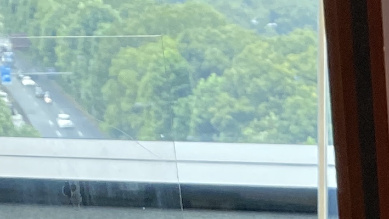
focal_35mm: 161
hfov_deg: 12.3
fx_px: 1661
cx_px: 698
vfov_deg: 6.8
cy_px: 641
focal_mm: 4.25
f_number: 1.8
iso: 125
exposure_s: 1/115
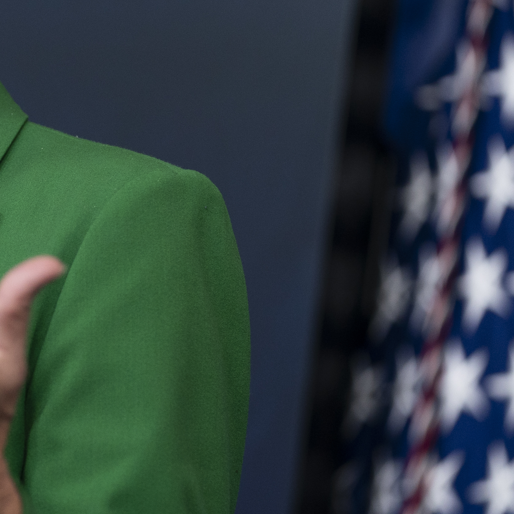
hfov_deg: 3.7
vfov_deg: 3.8
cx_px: -120
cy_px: 153
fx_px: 7845
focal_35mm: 467
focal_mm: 156
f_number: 2.8
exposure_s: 1/320
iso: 640
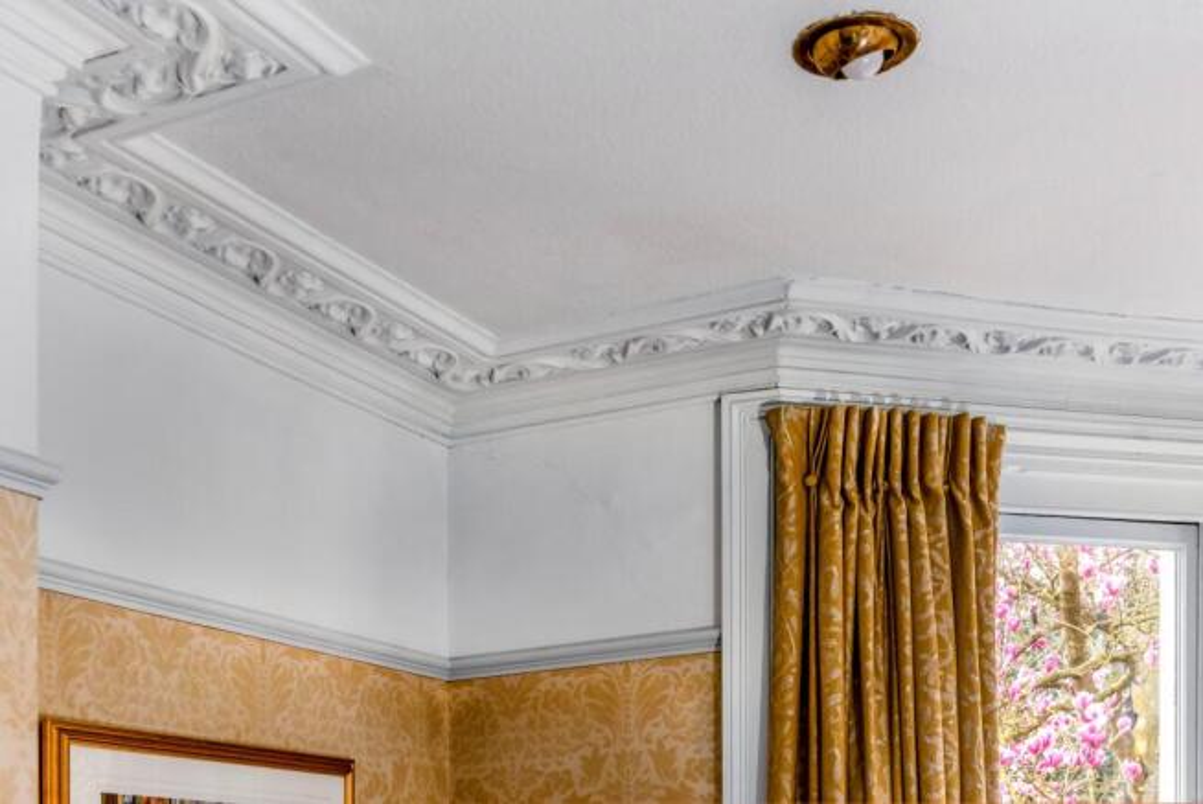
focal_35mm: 50
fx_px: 1672
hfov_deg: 39.6
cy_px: 402
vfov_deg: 27.0
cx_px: 602
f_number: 7.1
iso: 320
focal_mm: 50
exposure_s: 1/50
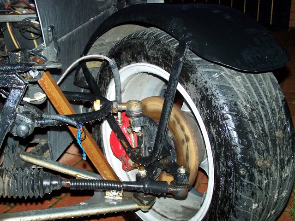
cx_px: 148
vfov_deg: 24.8
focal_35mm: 59
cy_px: 110
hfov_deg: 32.7
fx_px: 503
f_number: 3.1
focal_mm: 9.8
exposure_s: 1/60
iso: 160
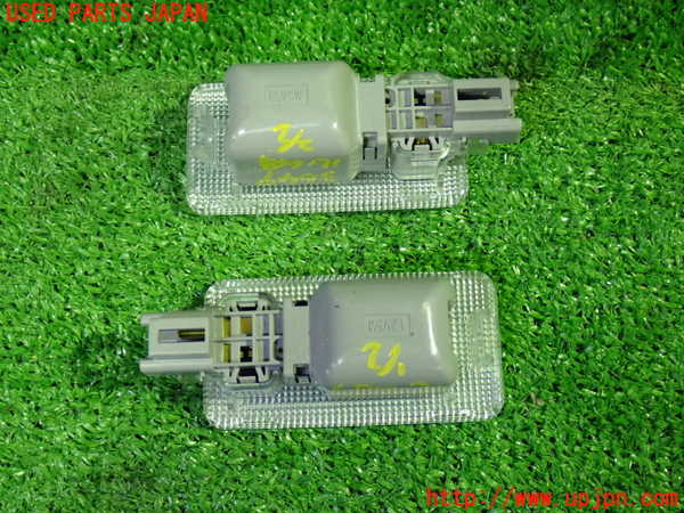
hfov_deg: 40.4
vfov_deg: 30.9
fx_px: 929
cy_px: 256
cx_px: 342
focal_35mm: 47
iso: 800
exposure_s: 1/30
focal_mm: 8.4
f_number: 3.1
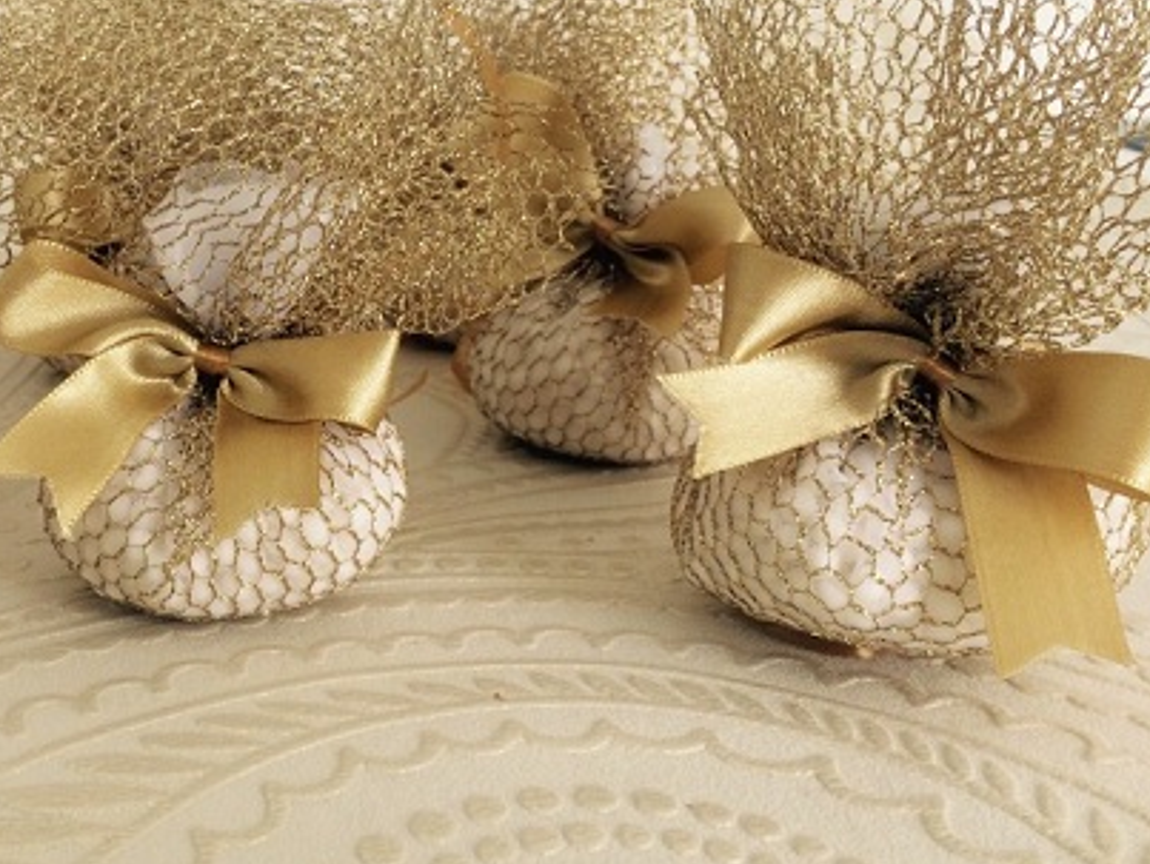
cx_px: 248
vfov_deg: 31.6
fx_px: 1530
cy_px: 465
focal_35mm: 46
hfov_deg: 39.7
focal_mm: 4.15
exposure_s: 1/120
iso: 40
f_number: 2.2
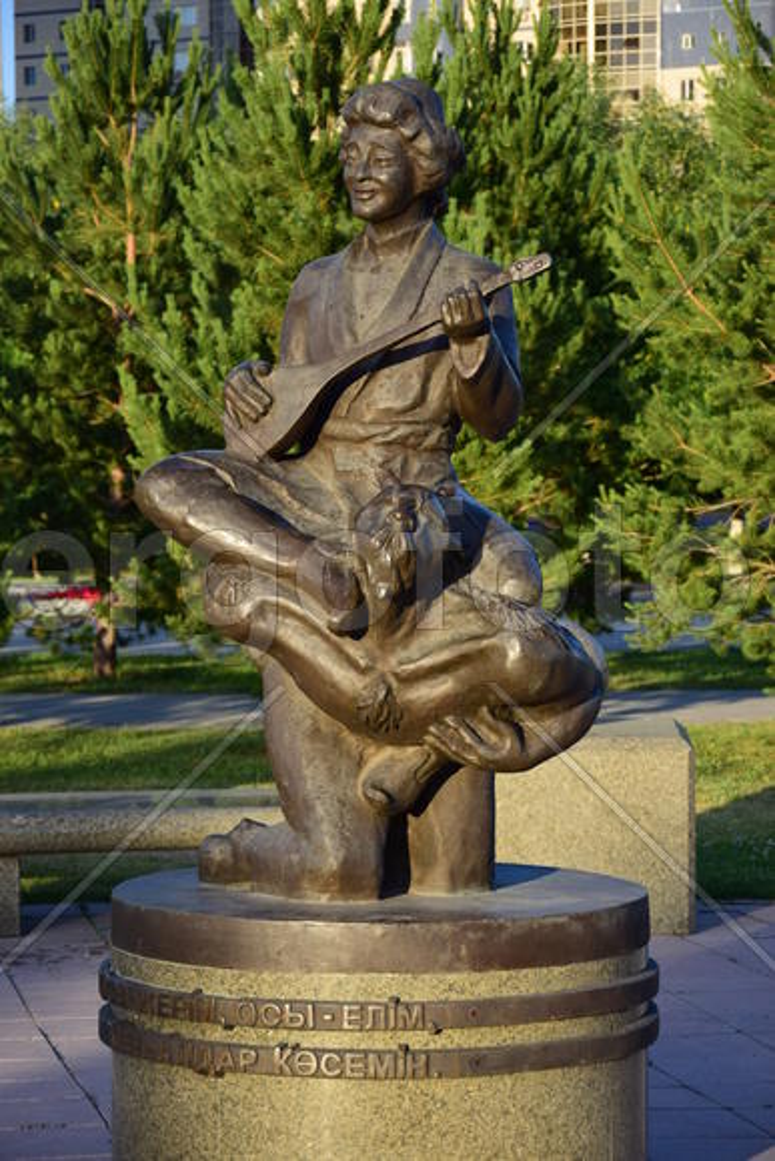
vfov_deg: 18.2
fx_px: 3630
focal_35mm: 112
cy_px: 580
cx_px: 388
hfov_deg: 12.2
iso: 100
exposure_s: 1/160
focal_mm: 75
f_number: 5.3
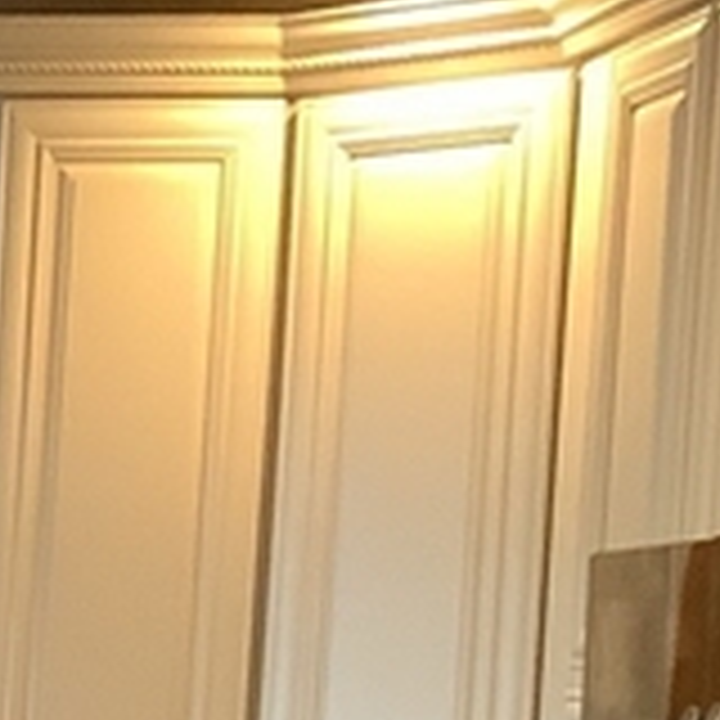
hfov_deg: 8.8
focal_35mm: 175
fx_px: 4118
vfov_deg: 9.5
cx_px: -1161
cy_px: 1336
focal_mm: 3.3
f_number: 2.4
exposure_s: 1/60
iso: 160
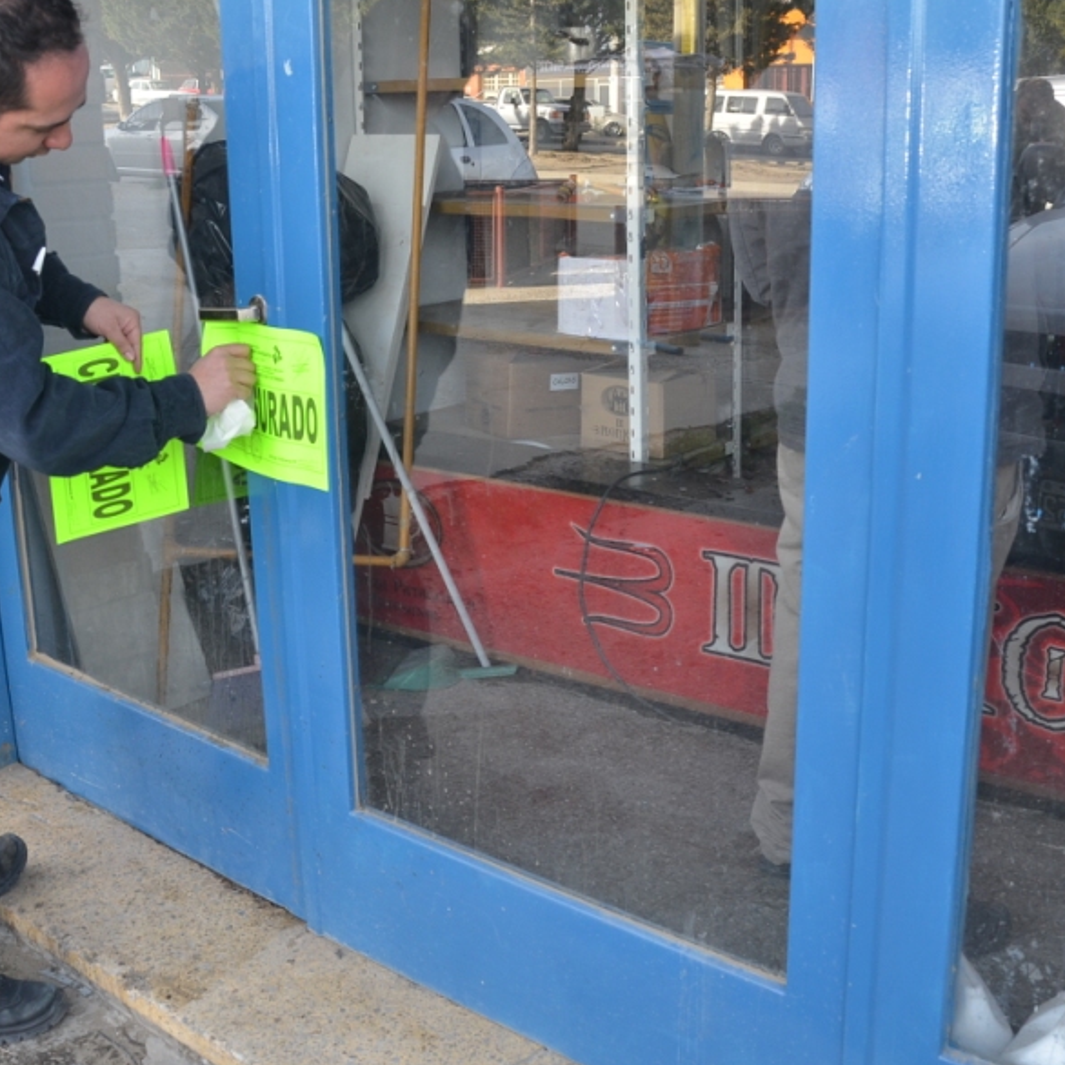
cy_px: 480
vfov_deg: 41.8
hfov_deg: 41.8
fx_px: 1392
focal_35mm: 40
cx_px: 572
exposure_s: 1/125
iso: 360
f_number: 5.6
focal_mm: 18
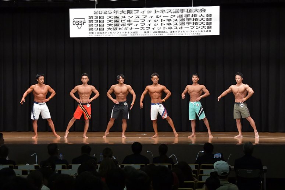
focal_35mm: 93
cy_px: 95
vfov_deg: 14.7
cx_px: 142
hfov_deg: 21.9
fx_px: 736
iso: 6400
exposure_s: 1/400
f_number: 5.6
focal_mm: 62
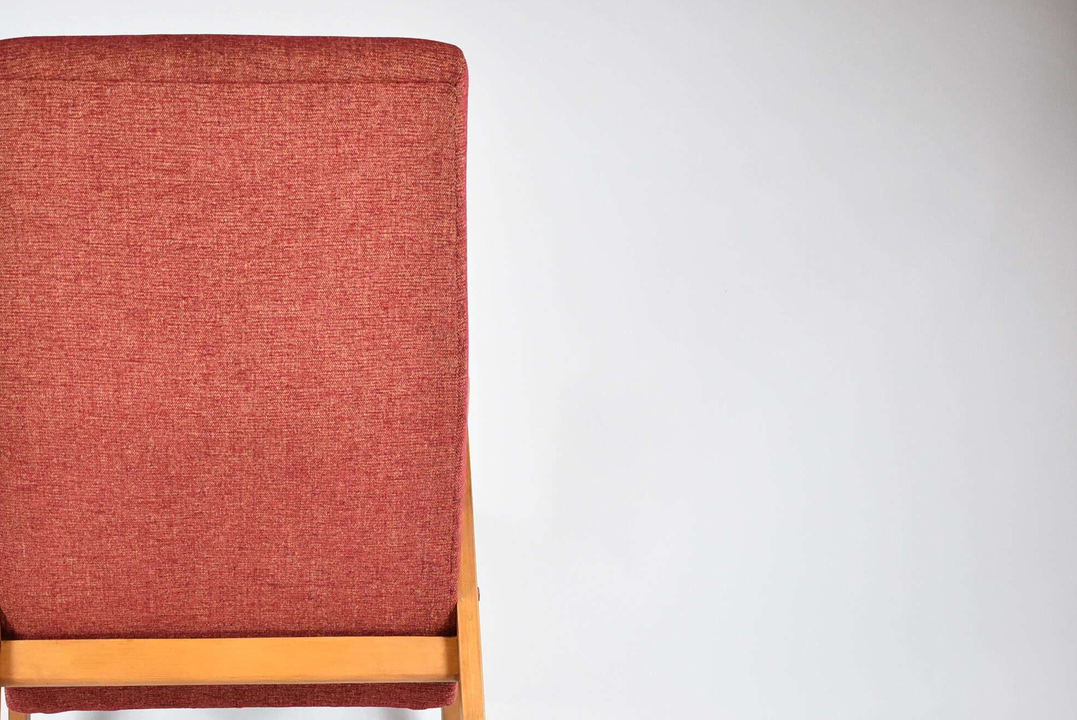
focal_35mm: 64
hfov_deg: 31.0
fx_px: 1916
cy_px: 523
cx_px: 297
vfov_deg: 21.1
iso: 1100
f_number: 4.2
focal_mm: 28
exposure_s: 1/125
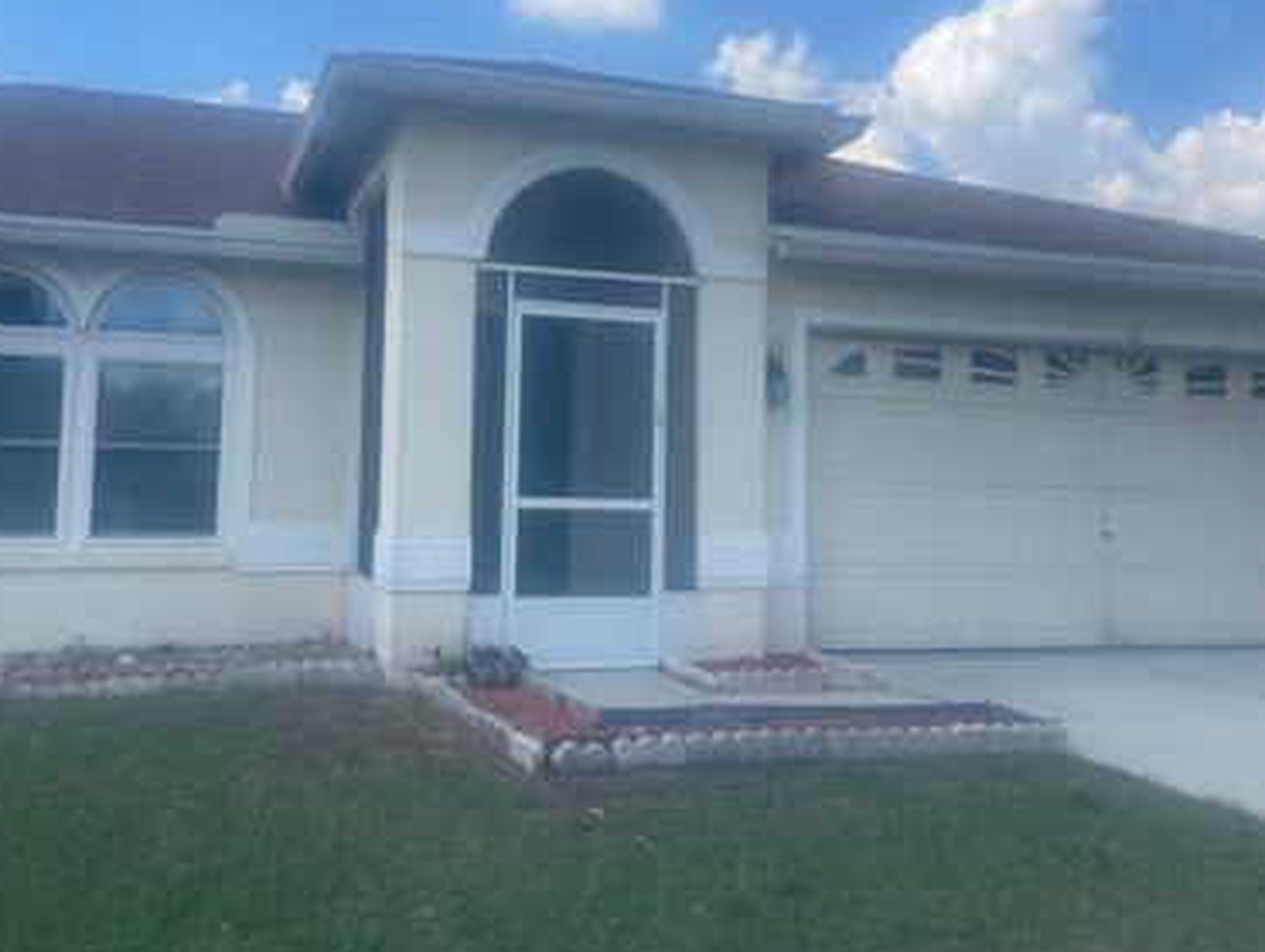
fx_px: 1280
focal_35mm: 35
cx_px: 583
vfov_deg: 40.7
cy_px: 411
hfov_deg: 52.5
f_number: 1.6
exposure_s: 1/3040
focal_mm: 4.2
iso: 32
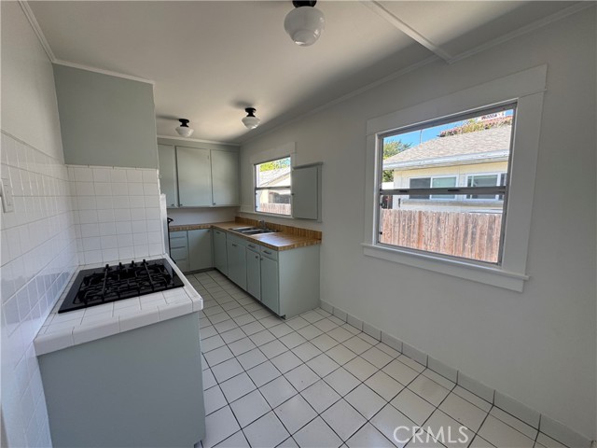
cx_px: 298
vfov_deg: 85.7
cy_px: 224
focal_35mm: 14
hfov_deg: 102.1
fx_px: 241
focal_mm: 2.22
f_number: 2.2
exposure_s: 1/124
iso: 40
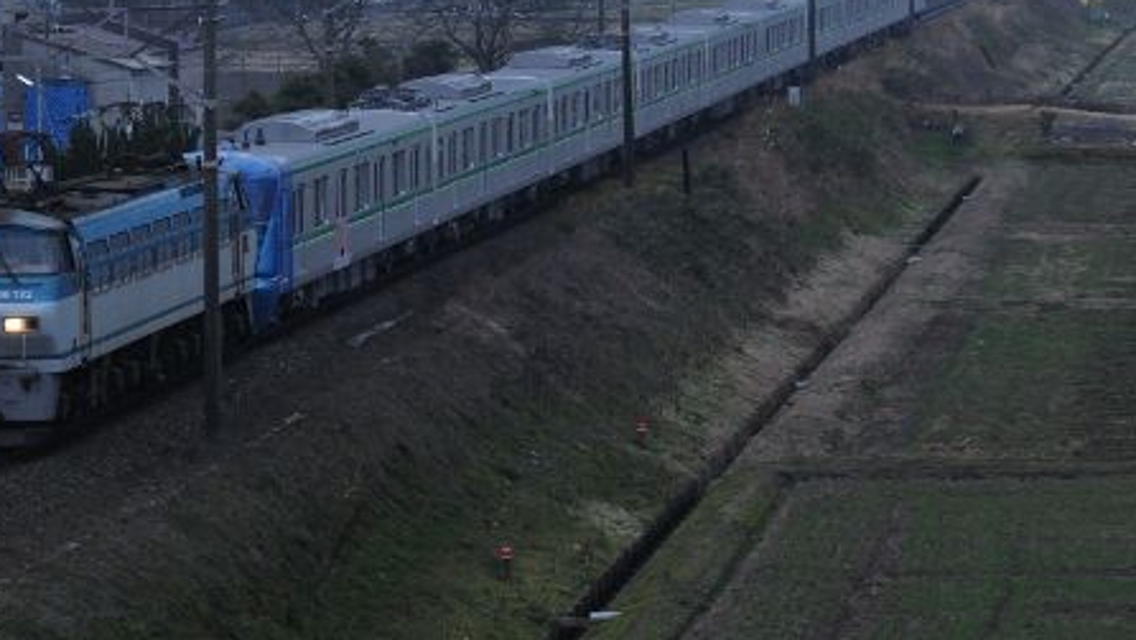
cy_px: 182
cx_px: 372
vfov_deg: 7.2
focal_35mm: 169
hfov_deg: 12.7
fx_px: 5084
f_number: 2.8
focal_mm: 75
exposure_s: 1/500
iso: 1000
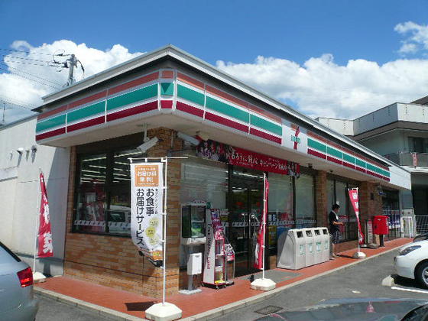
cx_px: 214
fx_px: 346
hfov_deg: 63.4
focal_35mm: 28
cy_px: 160
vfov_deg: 49.7
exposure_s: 1/320
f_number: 8
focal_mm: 4.6
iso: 100
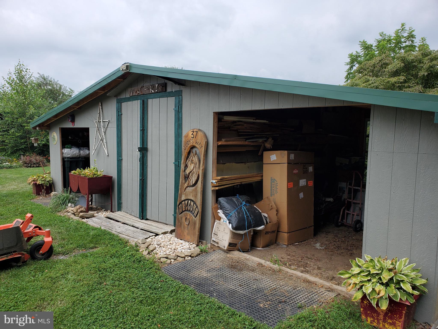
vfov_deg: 53.1
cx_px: 219
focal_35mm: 26
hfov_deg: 67.3
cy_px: 164
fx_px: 329
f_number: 2.4
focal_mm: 4.3
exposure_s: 1/1222
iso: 50
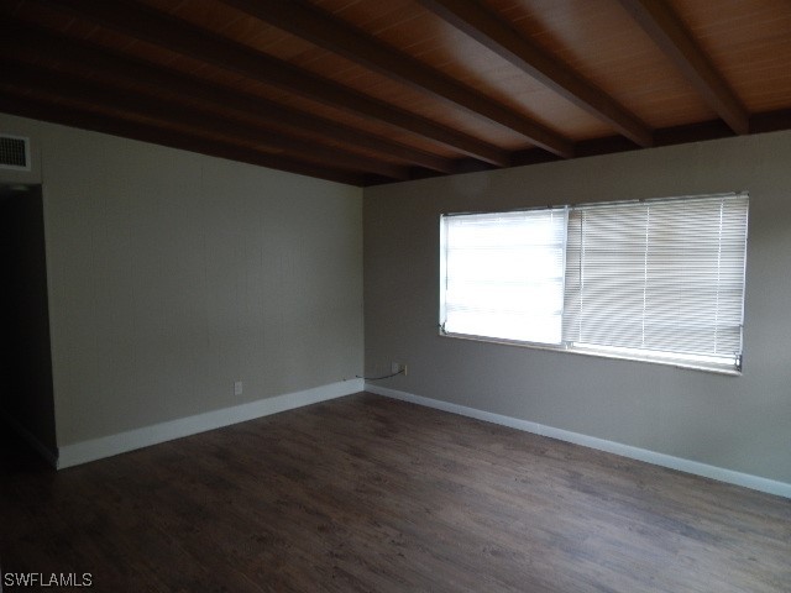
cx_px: 396
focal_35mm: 22
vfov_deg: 61.1
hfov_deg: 76.4
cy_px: 296
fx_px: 503
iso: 125
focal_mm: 4
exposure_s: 1/50
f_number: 3
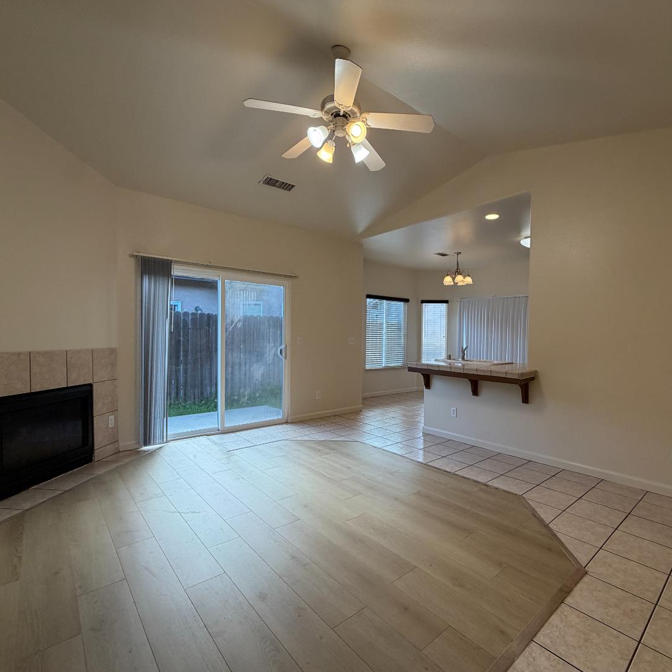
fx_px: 373
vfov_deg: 84.0
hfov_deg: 83.6
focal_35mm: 17
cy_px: 344
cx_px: 375
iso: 200
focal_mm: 2.22
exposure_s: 1/120
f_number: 2.2
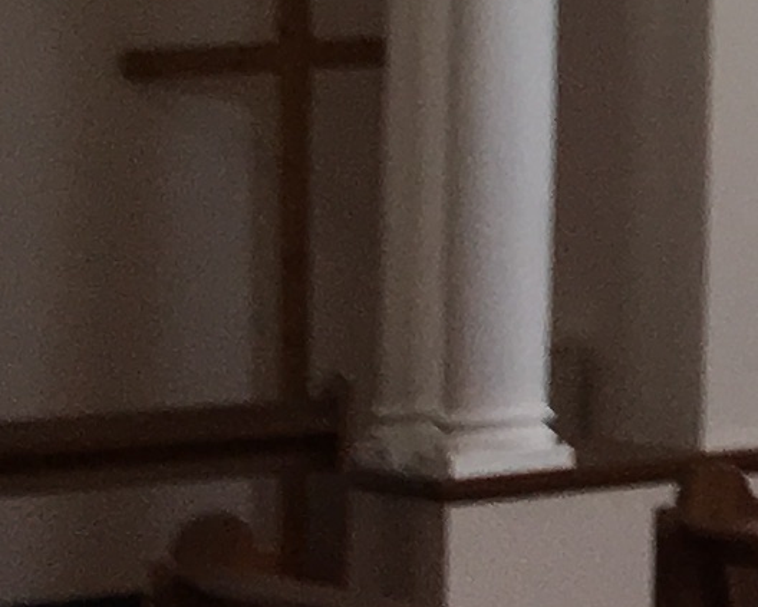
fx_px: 4848
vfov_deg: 6.9
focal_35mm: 216
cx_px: 2469
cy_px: -699
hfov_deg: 7.5
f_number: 2.2
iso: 25
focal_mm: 4.15
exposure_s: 1/50
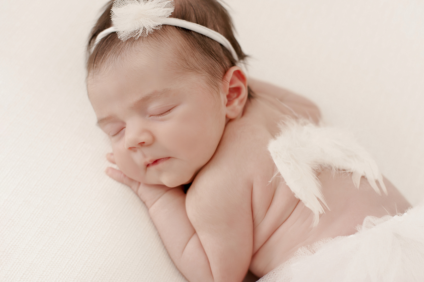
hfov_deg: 39.6
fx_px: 588
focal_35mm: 50
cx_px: 212
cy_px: 141
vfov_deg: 26.9
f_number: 3.5
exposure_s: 1/250
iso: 640
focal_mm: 50
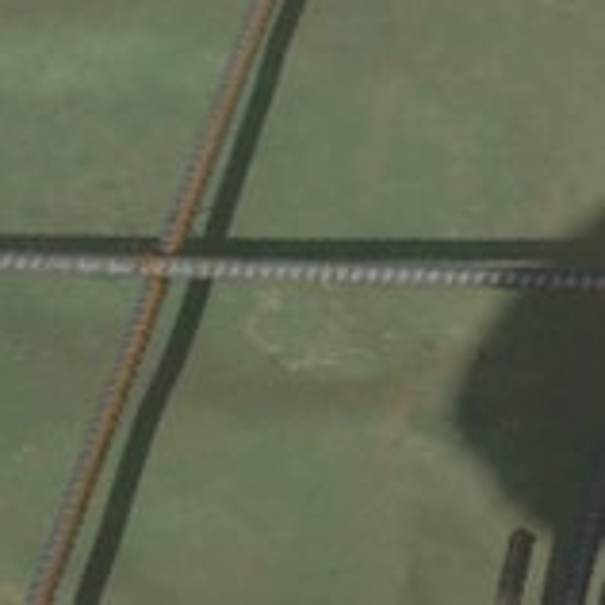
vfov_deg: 8.9
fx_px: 3876
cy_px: 191
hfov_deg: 8.4
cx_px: 1275
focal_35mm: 196
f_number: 2.4
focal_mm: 4.28
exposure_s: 1/2304
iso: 50
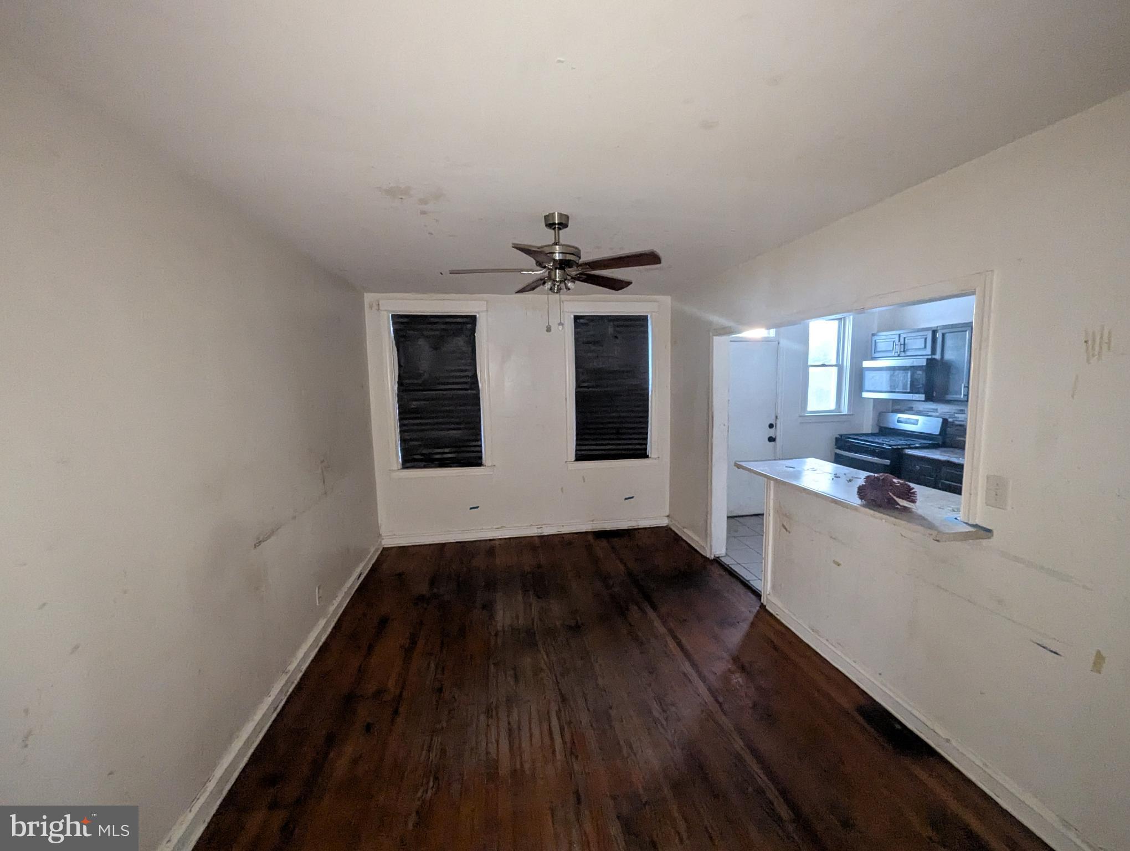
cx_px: 565
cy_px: 426
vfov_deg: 90.1
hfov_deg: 106.1
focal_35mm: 13
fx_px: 425
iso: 1293
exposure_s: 1/30
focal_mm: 1.95
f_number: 2.2
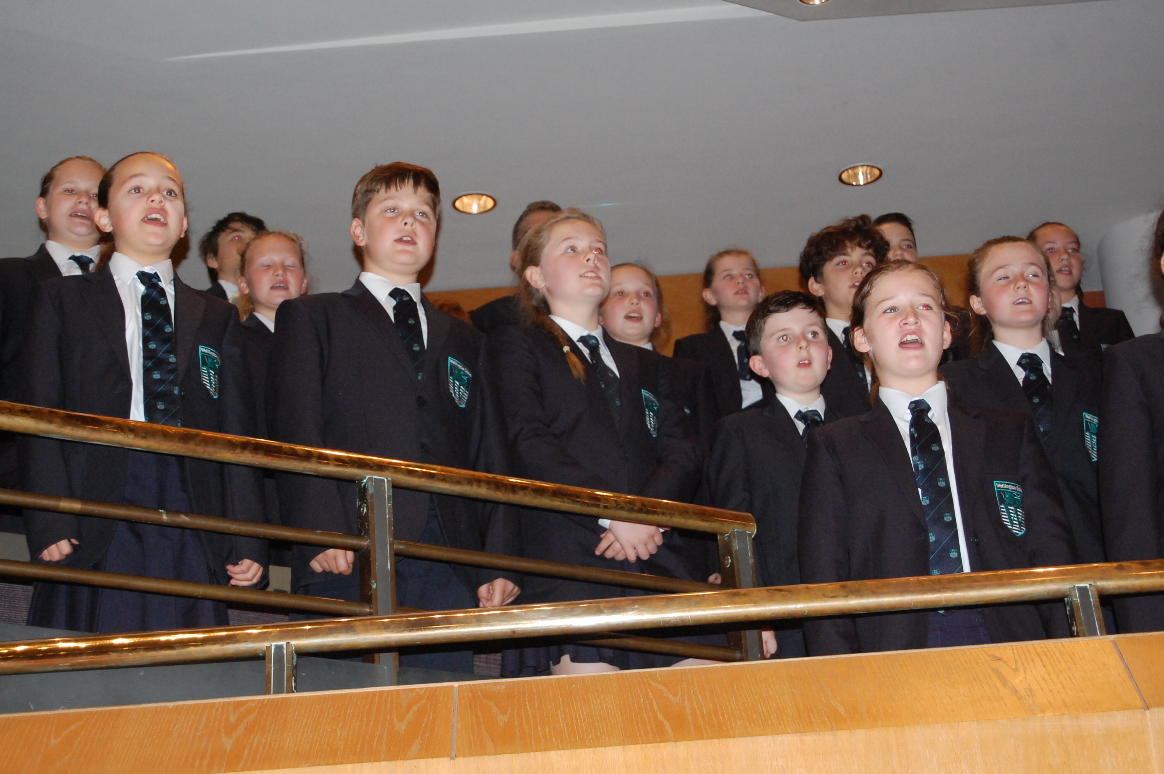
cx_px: 582
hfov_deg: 24.6
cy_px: 387
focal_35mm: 82
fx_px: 2665
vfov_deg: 16.5
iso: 1250
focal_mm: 55
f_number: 5.6
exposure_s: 1/60
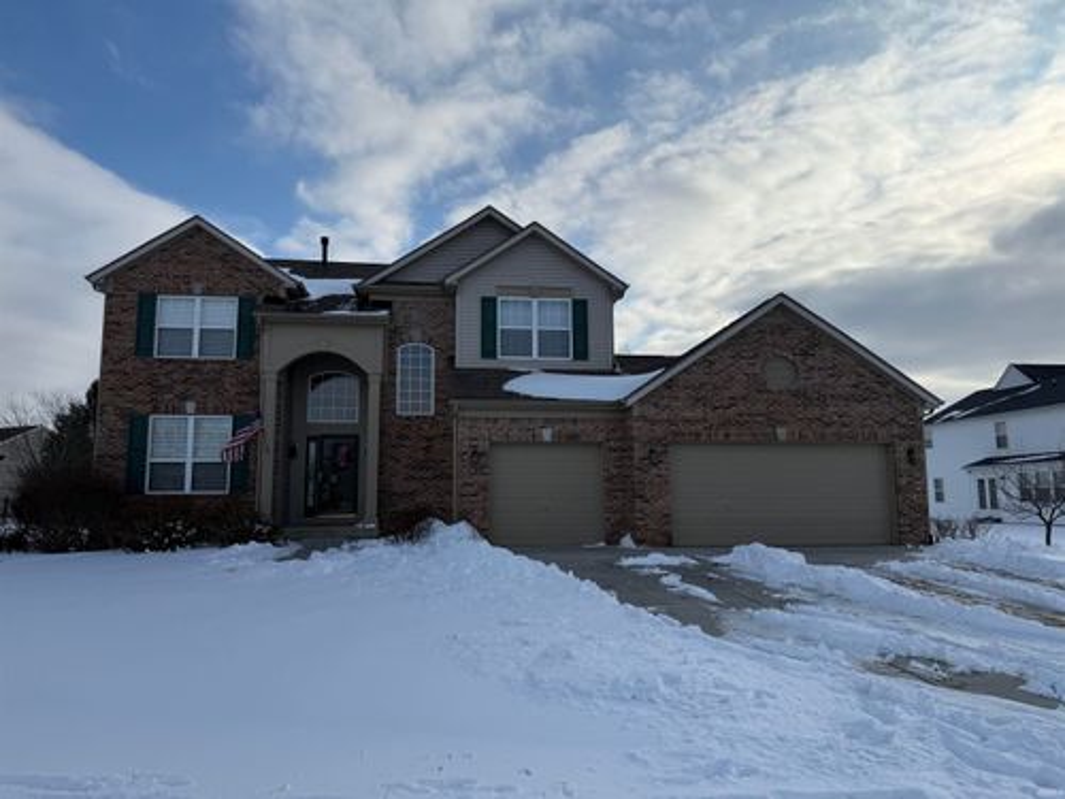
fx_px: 738
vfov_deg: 56.8
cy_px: 400
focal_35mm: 24
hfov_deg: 71.6
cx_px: 532
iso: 80
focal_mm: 6.76
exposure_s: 1/8130
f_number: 1.78
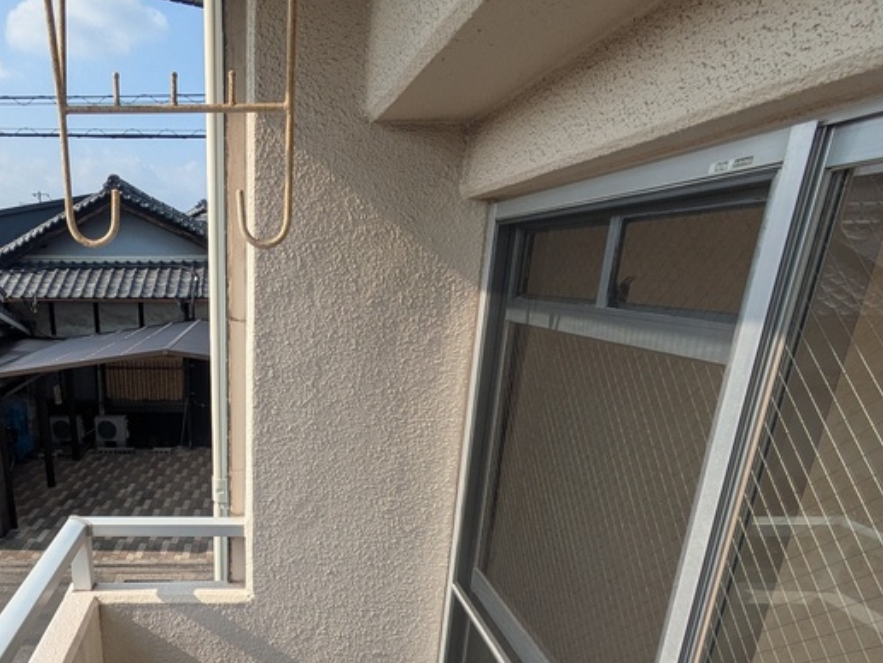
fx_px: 663
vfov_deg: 51.0
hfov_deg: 63.9
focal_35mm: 26
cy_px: 494
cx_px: 236
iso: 46
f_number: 2.2
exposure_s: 1/1553
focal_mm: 1.83
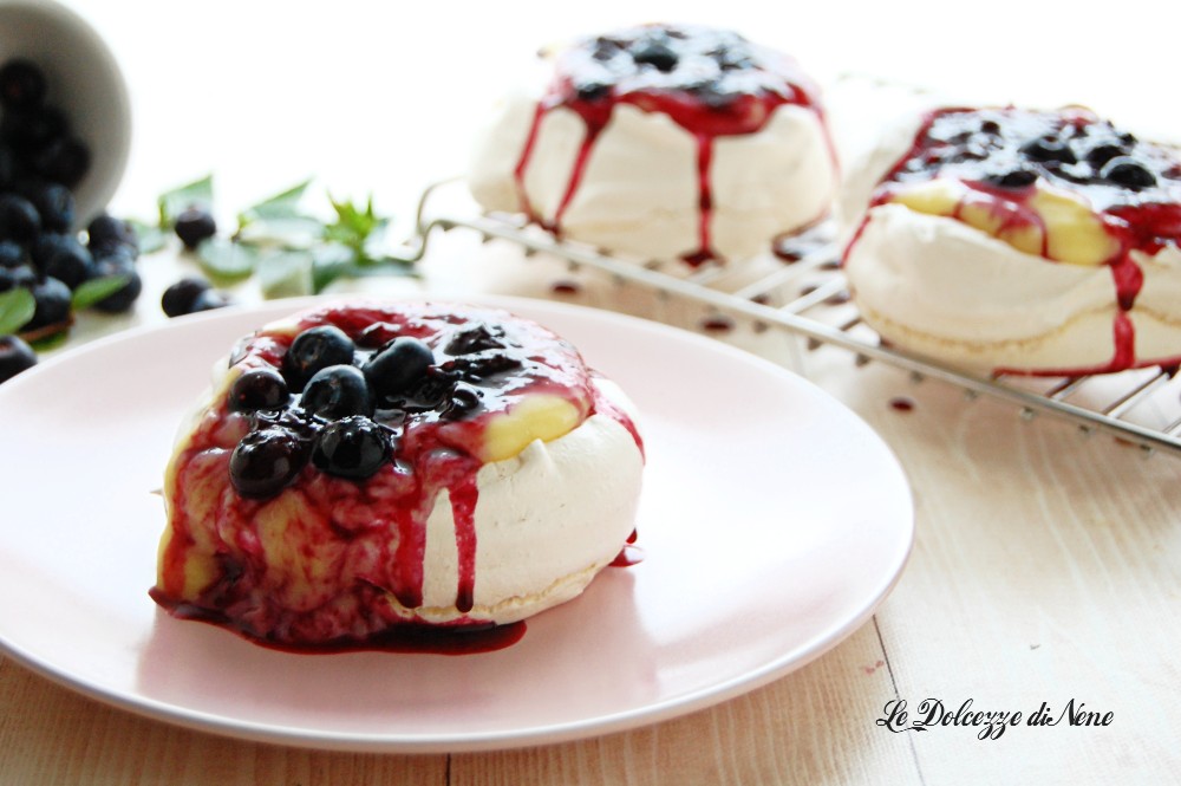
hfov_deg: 28.1
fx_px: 2360
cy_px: 393
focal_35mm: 72
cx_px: 590
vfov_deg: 18.9
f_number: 5.6
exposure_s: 1/8
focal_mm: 48
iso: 800
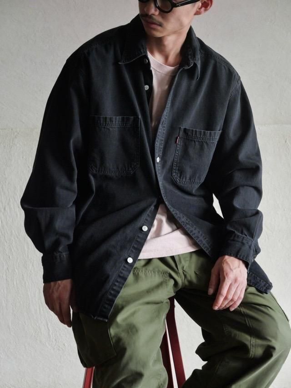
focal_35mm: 96
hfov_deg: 15.4
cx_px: 146
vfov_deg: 20.4
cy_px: 194
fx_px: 1076
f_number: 3.9
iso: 2000
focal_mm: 48
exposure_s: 1/125
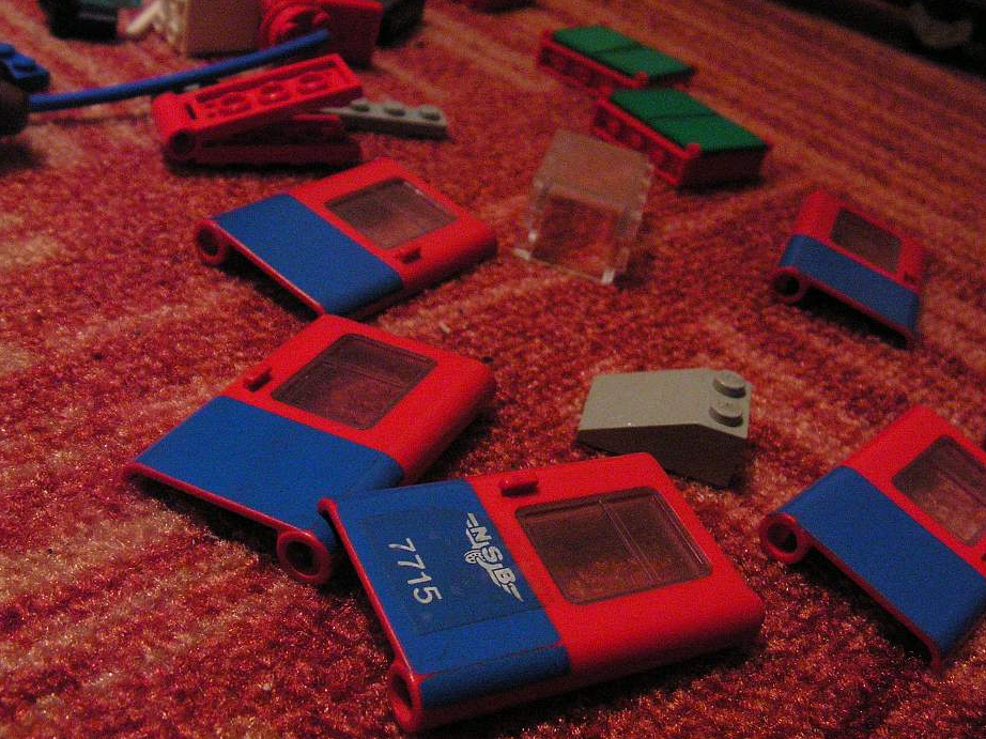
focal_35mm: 40
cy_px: 366
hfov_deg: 46.7
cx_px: 545
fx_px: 1139
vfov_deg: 35.9
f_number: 3.2
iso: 400
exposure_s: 1/13
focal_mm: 6
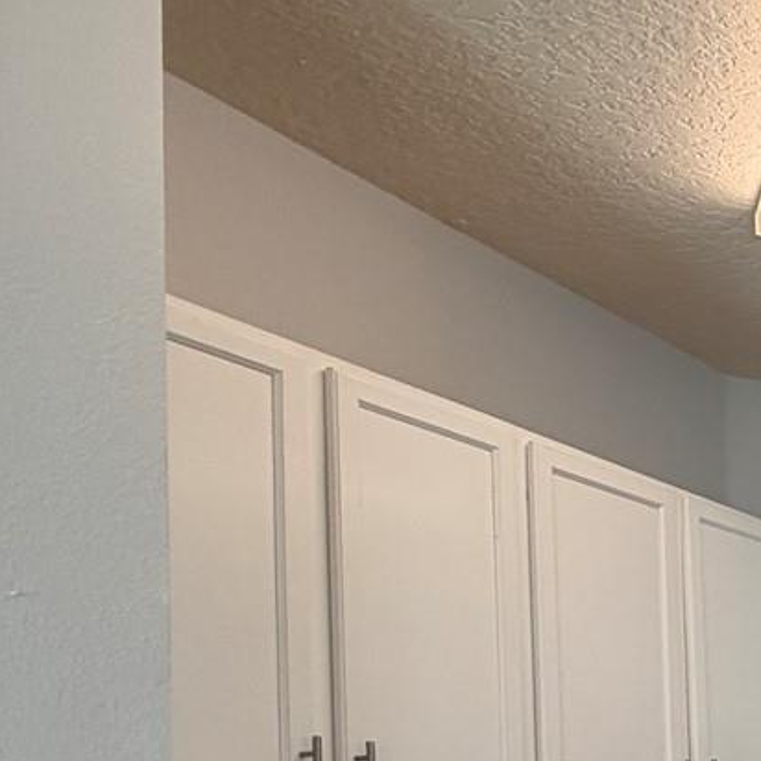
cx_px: 1356
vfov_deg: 31.8
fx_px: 1194
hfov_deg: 22.2
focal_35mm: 48
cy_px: 811
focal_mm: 2.22
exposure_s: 1/120
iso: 125
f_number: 2.2
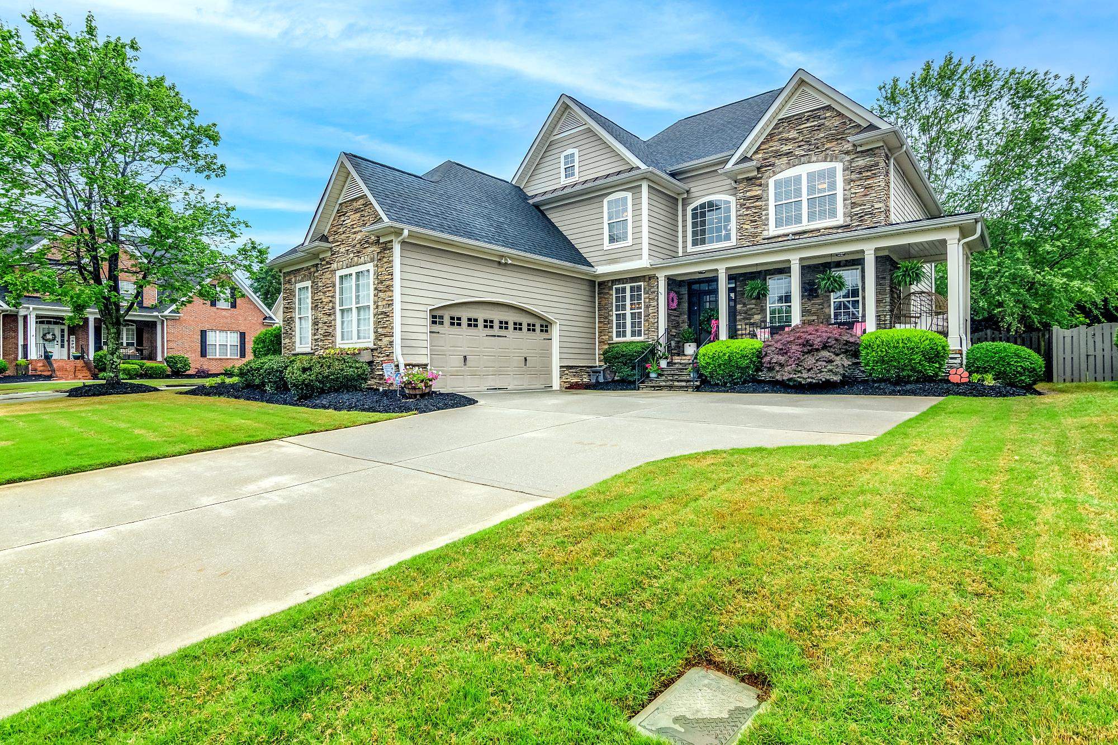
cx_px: 559
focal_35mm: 16
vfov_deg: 73.7
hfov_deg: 96.7
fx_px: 497
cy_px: 372
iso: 320
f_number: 7.1
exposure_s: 1/500
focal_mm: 11
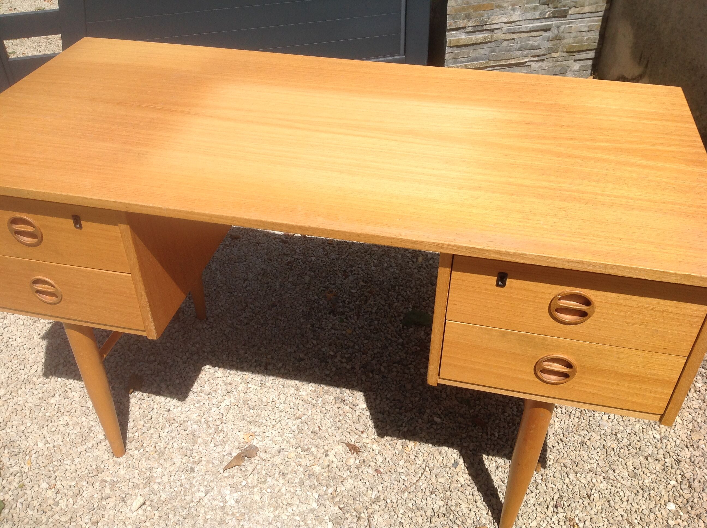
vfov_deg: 40.6
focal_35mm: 35
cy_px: 264
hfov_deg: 52.7
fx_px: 714
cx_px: 354
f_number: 2.4
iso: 50
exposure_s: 1/2519
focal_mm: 4.28
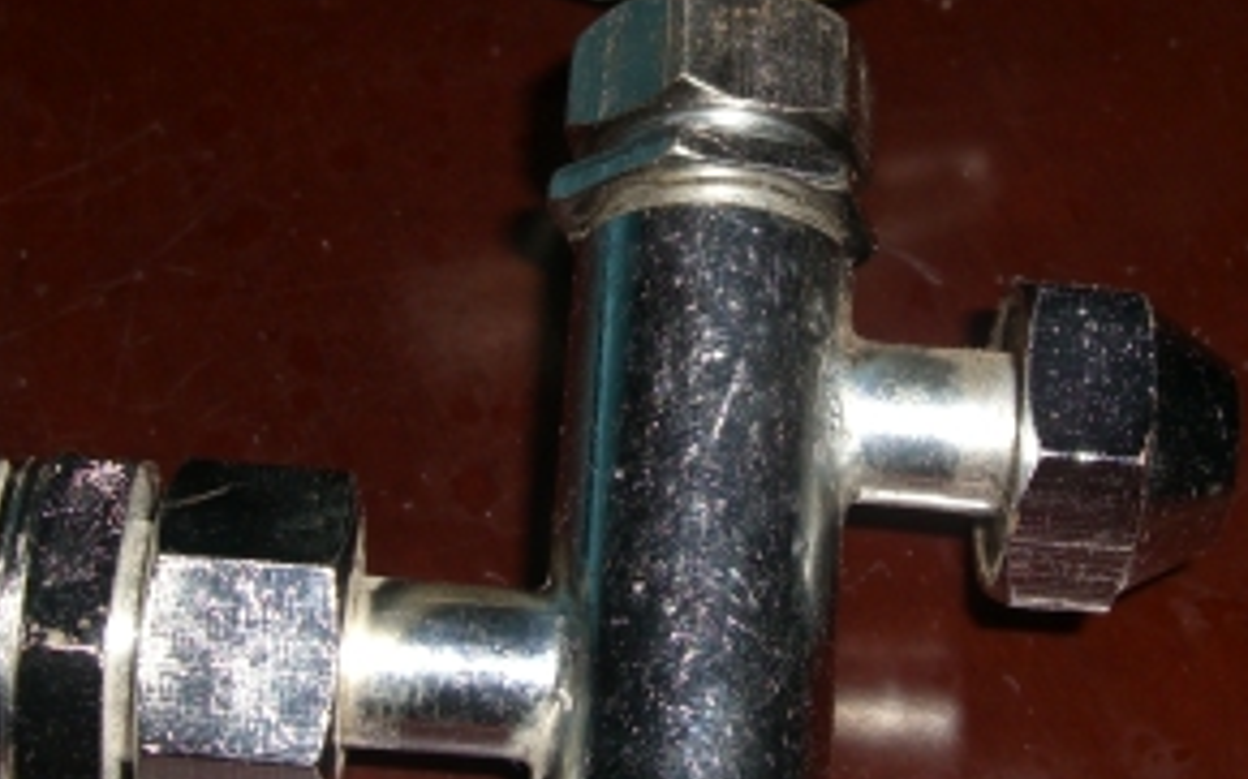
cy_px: 267
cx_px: 701
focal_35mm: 89
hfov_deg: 23.3
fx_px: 3026
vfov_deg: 14.6
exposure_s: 1/60
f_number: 5.6
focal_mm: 7.9
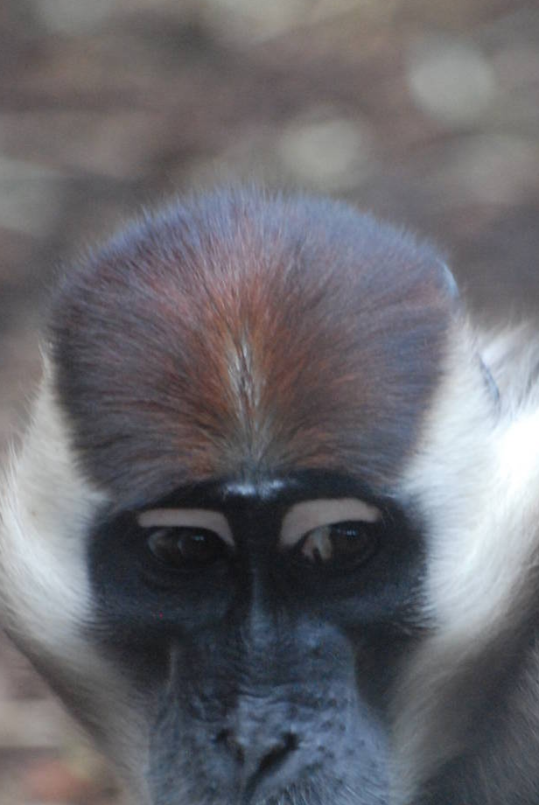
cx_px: 388
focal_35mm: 704
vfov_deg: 2.9
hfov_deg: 2.0
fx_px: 15762
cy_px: 568
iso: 1600
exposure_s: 1/160
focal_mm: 270
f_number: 5.6
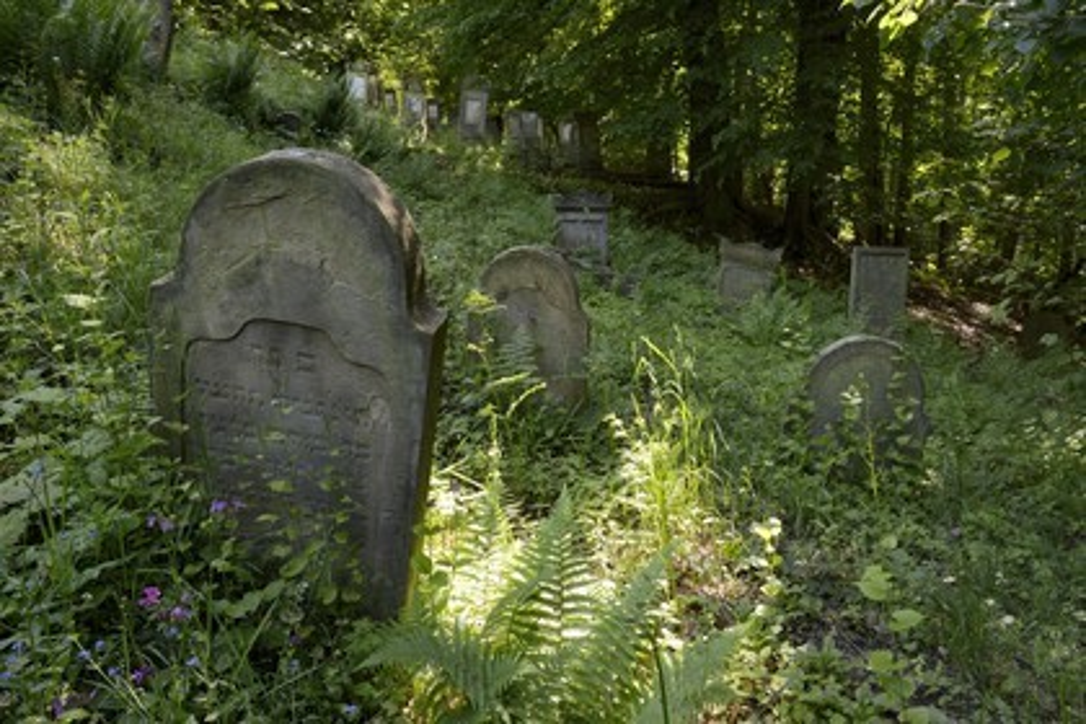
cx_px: 543
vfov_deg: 41.1
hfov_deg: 58.7
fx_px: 965
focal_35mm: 32
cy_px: 362
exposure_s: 1/60
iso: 800
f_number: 13
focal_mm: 32
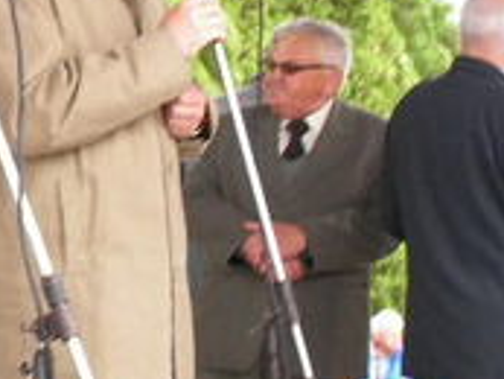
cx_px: -163
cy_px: 106
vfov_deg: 7.2
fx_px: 2987
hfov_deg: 9.5
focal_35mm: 205
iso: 100
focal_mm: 11.9
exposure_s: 1/80
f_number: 3.3
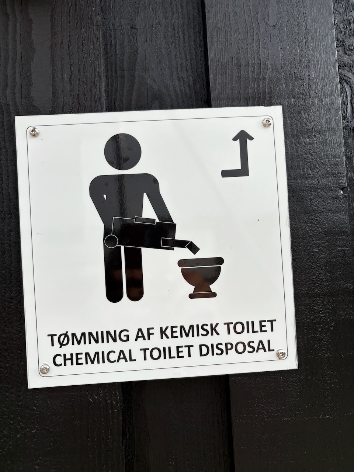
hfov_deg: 53.1
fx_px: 355
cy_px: 236
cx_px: 177
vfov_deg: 67.3
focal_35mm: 26
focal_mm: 5.96
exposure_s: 1/1848
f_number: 1.6
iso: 50
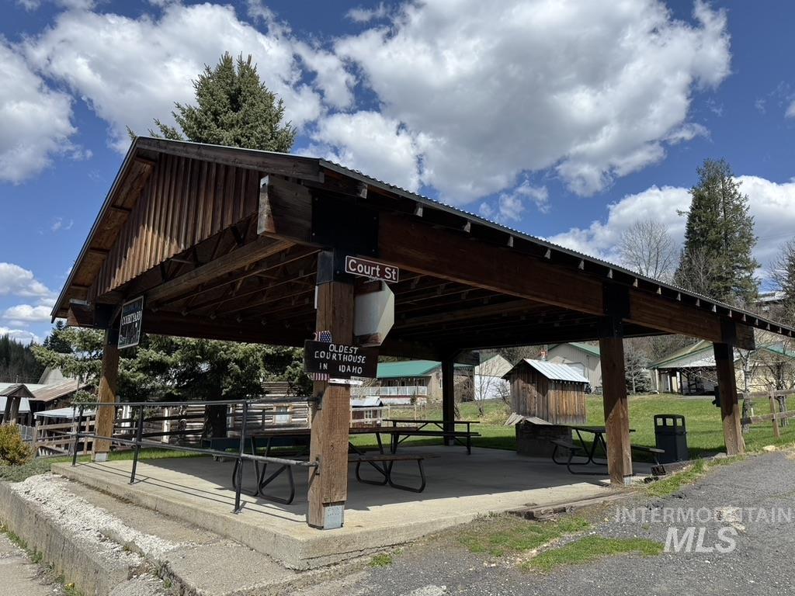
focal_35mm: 24
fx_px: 551
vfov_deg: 56.8
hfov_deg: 71.6
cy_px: 298
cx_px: 398
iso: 80
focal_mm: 6.76
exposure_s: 1/4310
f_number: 1.78
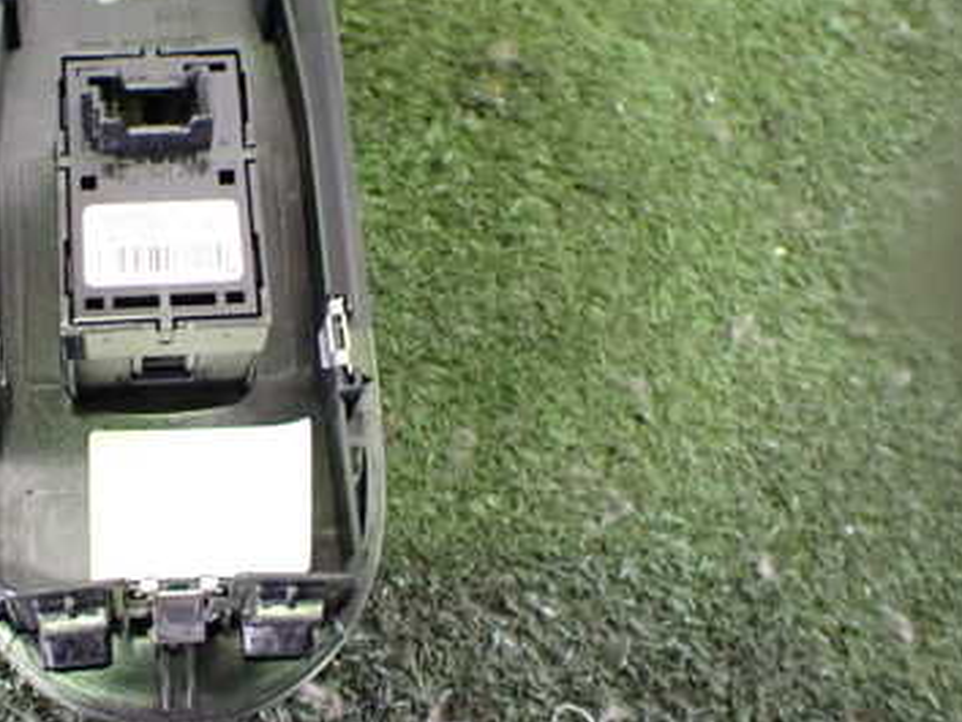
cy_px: 232
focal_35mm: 51
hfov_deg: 35.9
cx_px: 158
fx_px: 1418
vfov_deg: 28.4
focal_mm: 5.4
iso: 800
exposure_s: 1/30
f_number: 2.3
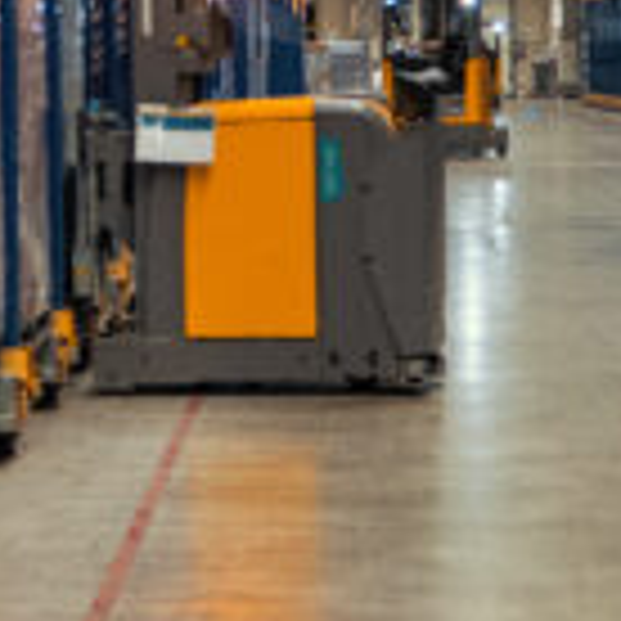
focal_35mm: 151
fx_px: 3065
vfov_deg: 11.5
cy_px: 47
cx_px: -45
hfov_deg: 11.4
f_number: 1.8
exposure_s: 1/320
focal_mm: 24
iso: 3200
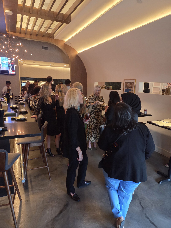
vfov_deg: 73.9
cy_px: 114
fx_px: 151
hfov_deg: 58.9
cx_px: 86
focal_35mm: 23
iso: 1250
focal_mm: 5.4
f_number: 1.8
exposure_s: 1/45.4
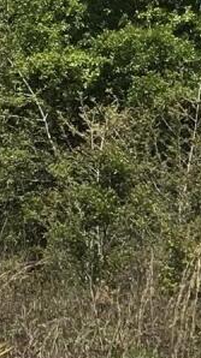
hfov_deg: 5.9
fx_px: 1948
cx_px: -26
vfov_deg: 10.5
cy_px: 20
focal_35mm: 205
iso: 20
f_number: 1.8
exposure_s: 1/2907
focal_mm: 3.99
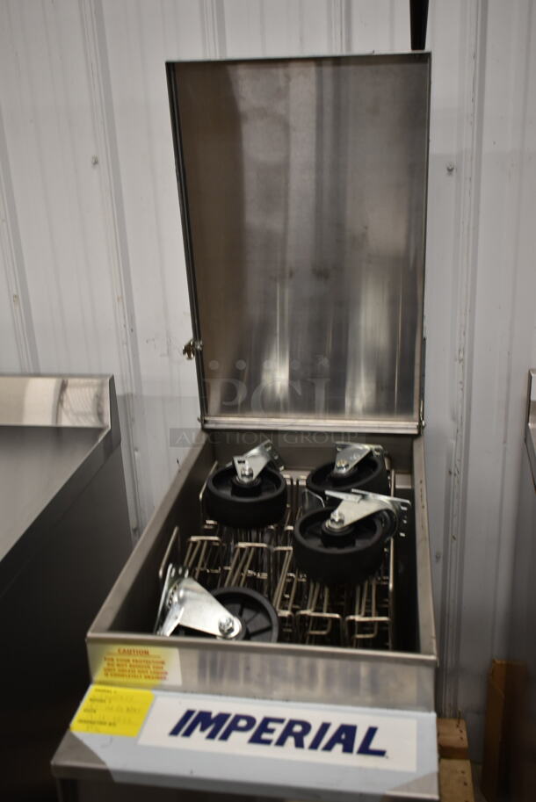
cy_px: 401
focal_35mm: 38
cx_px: 268
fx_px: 836
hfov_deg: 35.5
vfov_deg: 51.3
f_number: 4
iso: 500
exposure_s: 1/40
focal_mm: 25
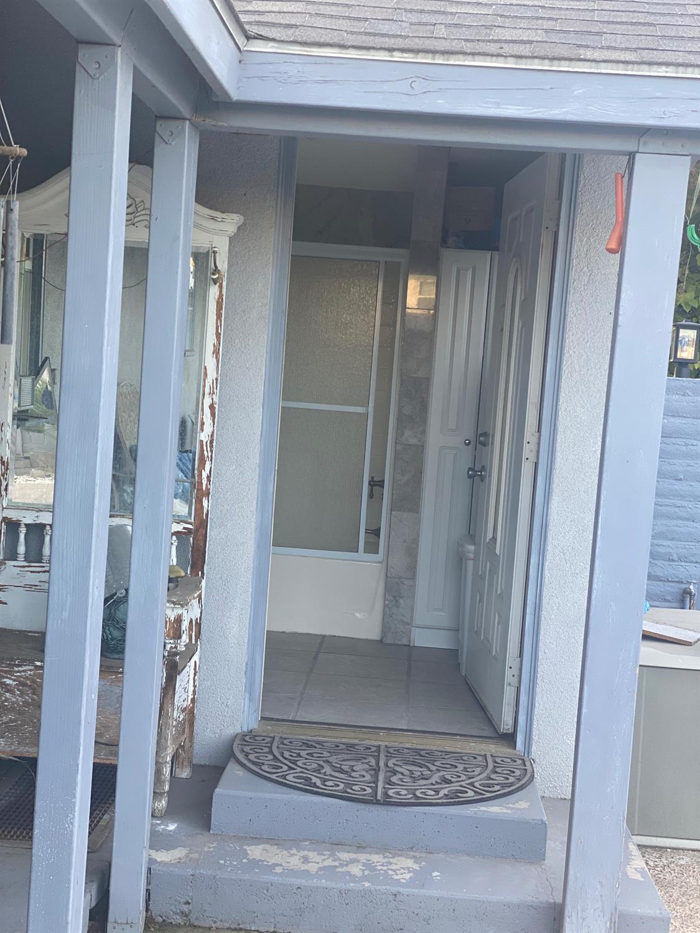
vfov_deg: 36.8
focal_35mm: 52
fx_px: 1402
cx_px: 350
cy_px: 466
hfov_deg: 28.0
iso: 40
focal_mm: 6
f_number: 2
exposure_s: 1/122
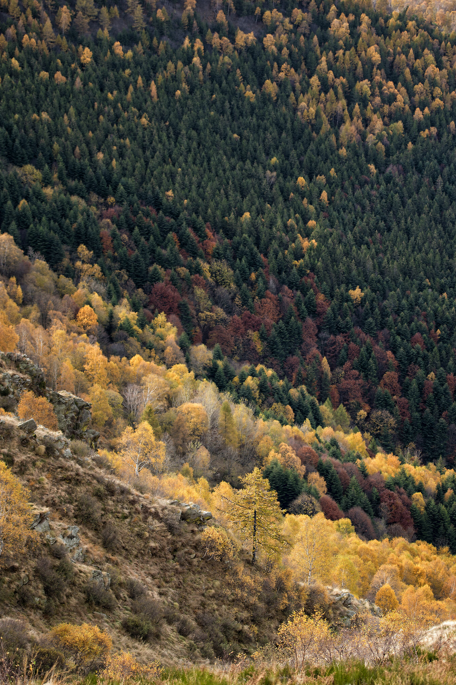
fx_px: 1577
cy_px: 353
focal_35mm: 83
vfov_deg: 24.5
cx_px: 261
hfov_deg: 16.4
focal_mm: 70
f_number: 2.8
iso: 100
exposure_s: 1/320
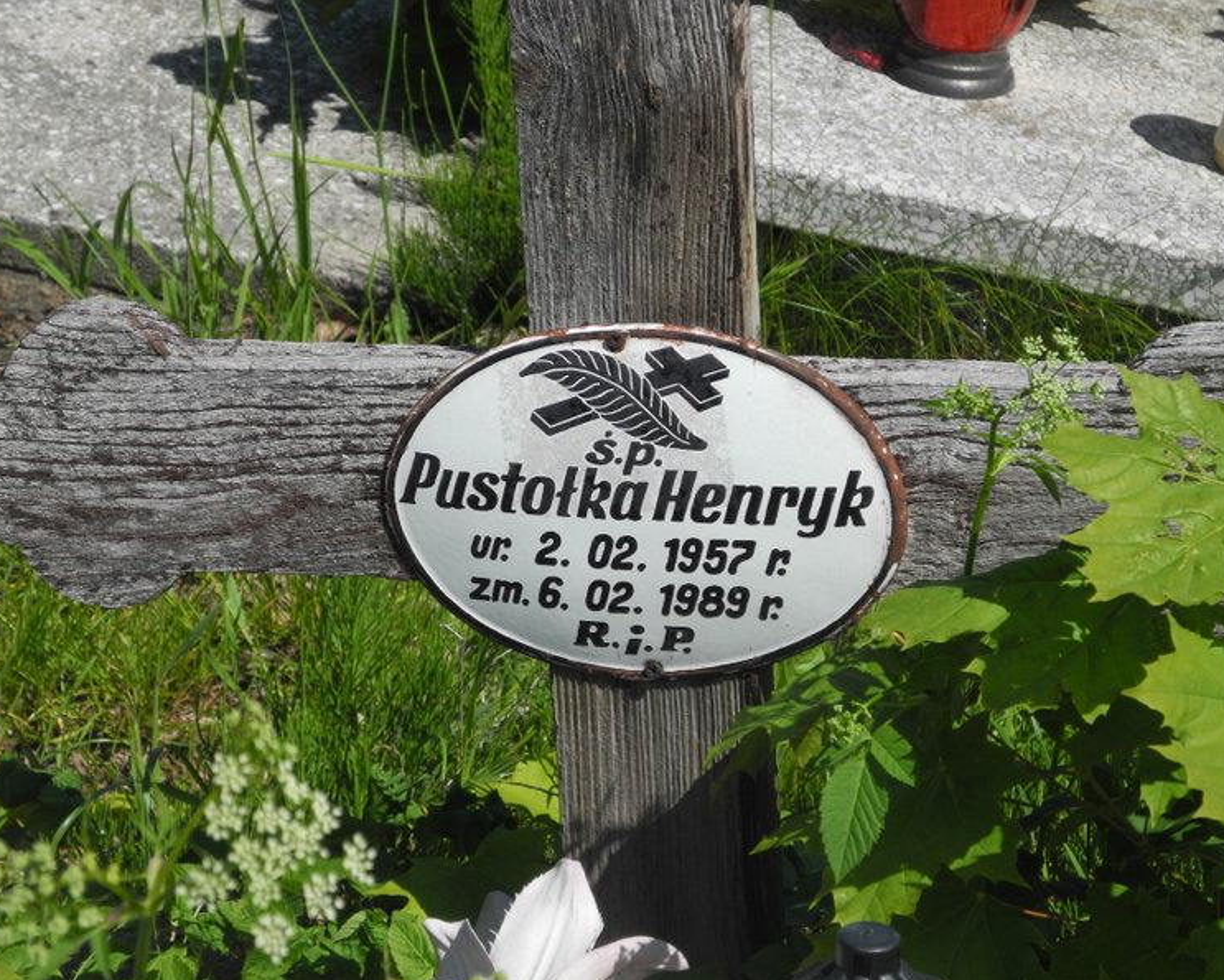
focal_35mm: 125
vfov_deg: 12.3
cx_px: 636
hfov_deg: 15.4
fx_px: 4530
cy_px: 492
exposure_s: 1/800
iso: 100
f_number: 4.5
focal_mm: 25.4
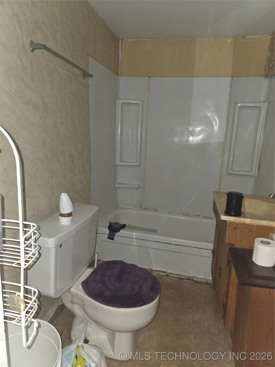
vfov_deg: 73.9
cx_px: 138
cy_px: 184
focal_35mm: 23
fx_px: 244
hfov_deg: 58.9
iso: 125
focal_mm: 6.3
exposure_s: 1/18.7
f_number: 1.7
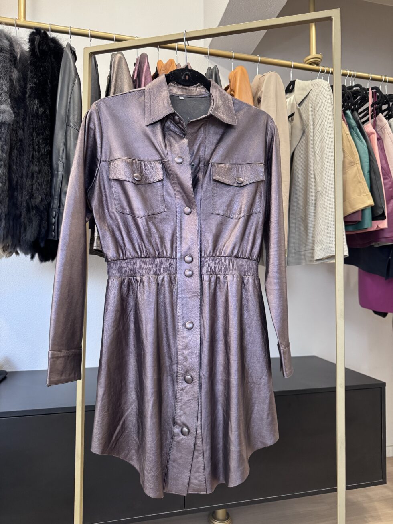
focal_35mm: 24
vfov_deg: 71.6
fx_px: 363
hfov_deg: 56.8
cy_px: 262
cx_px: 196
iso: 320
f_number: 1.78
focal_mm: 6.76
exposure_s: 1/60
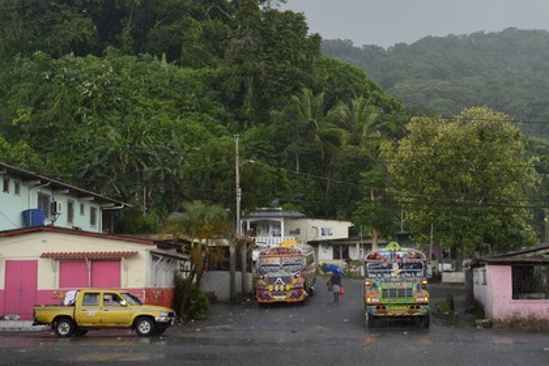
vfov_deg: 19.5
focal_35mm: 70
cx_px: 274
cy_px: 183
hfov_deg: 28.8
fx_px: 1067
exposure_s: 1/100
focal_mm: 70
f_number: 6.3
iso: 400
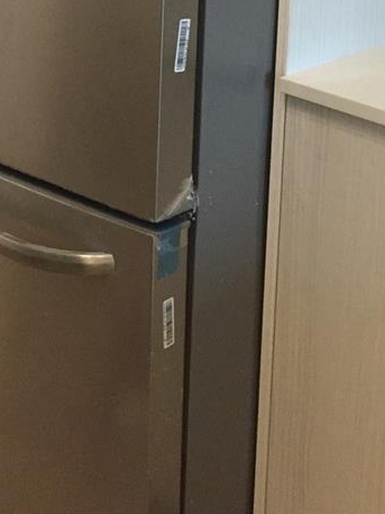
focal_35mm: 76
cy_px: -59
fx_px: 1128
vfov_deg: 23.9
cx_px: 130
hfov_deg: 19.3
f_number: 2.2
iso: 250
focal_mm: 4.15
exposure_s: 1/17
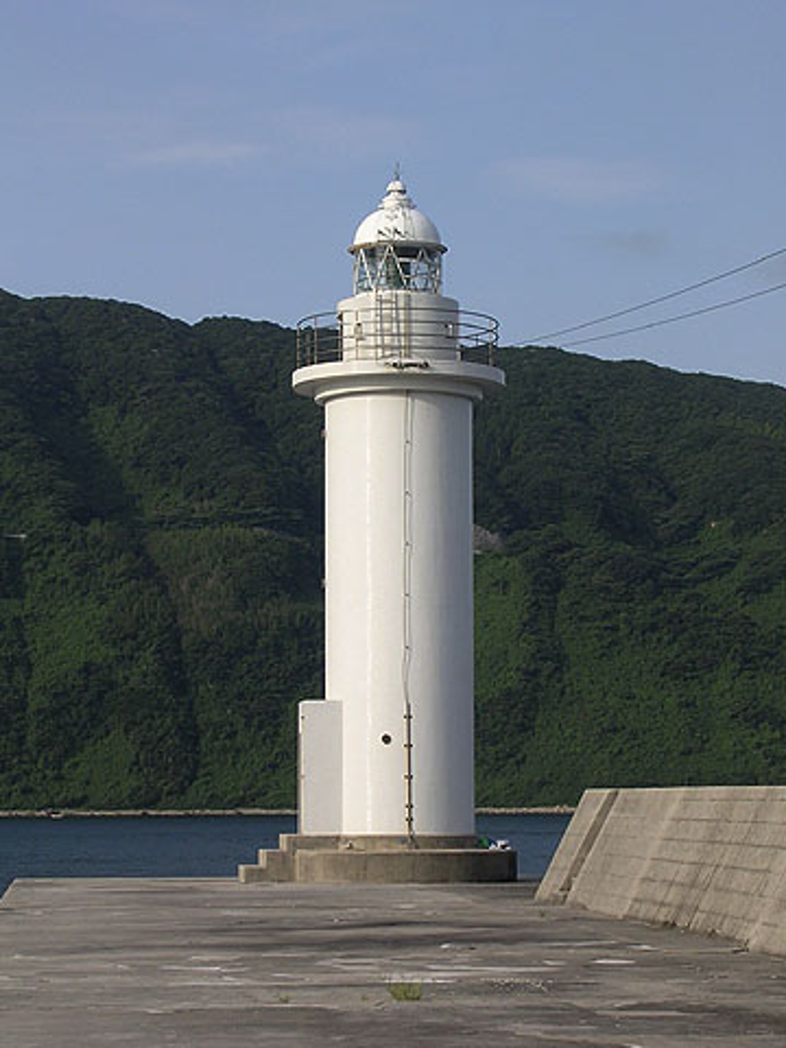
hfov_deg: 16.2
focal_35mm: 91
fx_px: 2755
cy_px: 524
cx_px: 393
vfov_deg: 21.5
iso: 100
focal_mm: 13.7
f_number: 4.3
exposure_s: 1/592
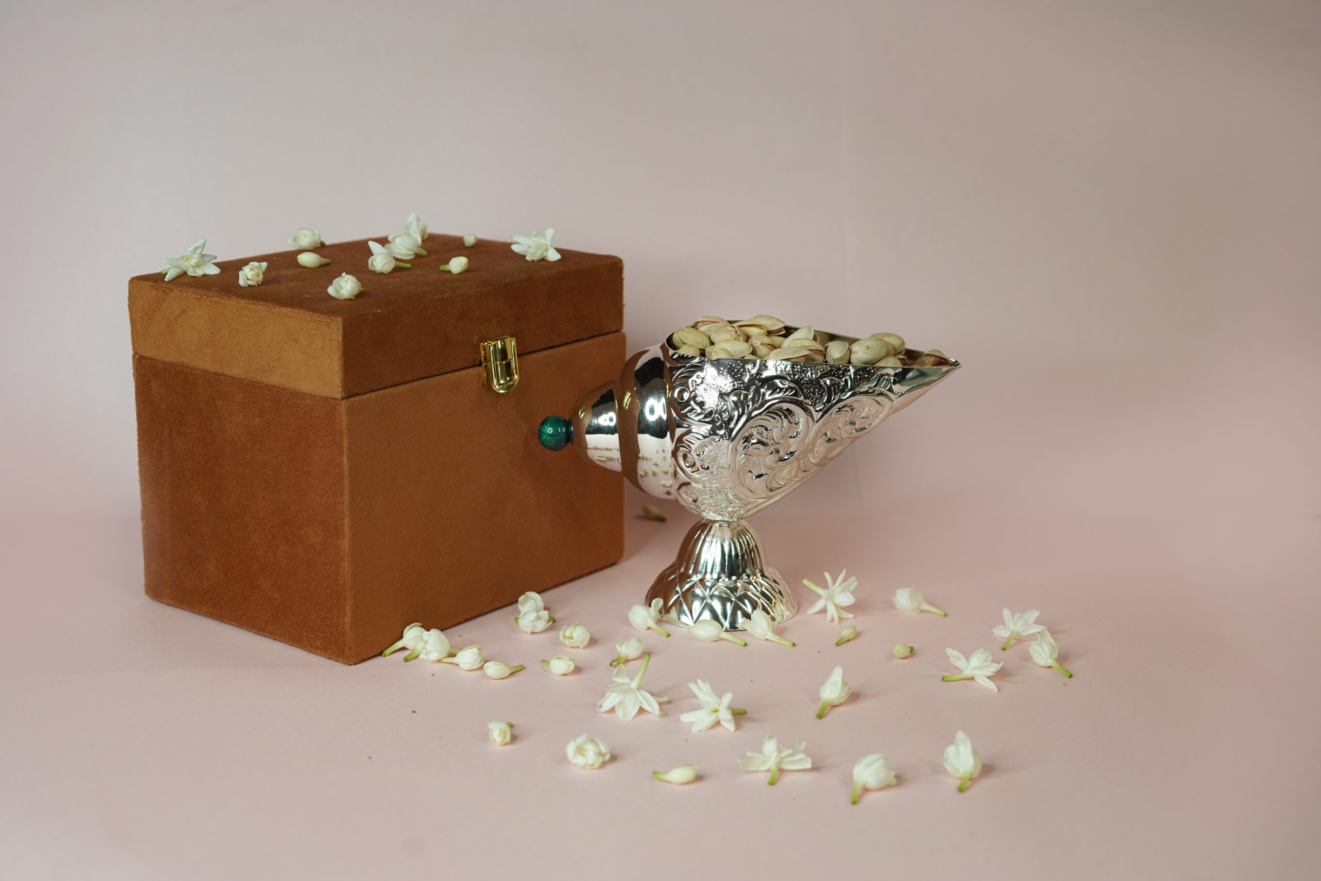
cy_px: 440
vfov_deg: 27.0
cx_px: 660
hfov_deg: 39.6
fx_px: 1835
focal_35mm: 50
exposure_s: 1/125
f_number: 4.5
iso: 400
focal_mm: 50
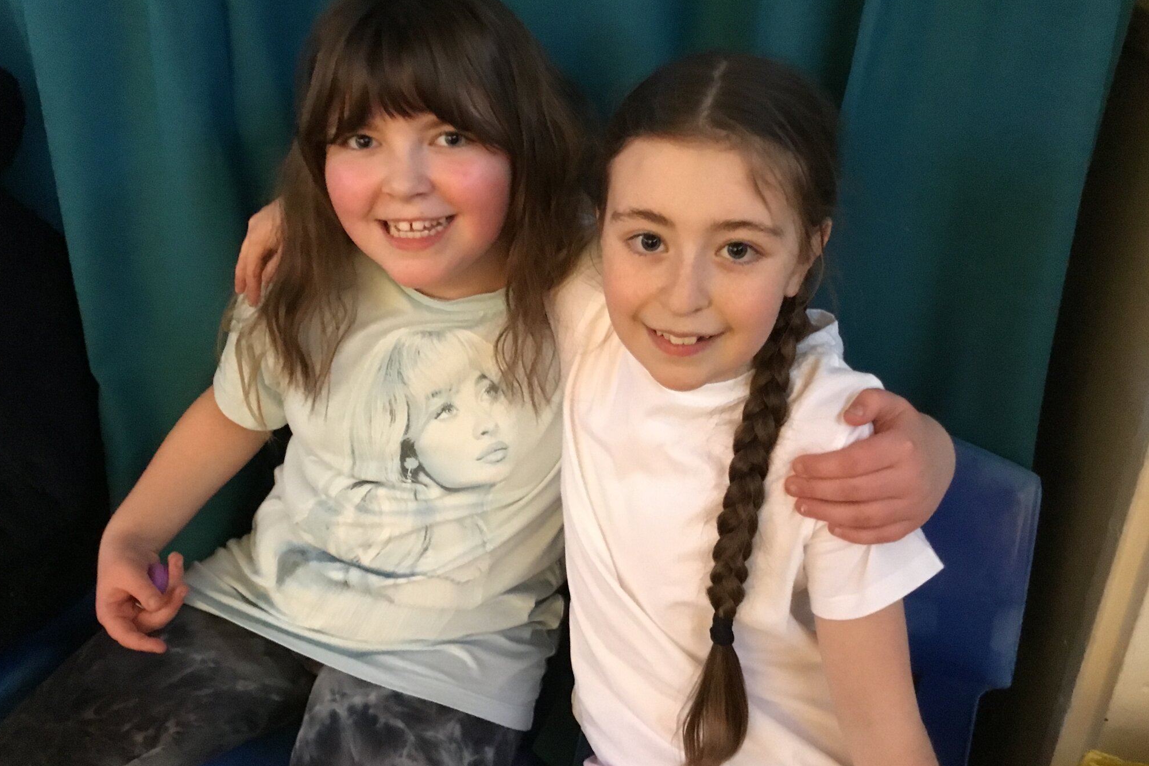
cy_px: 363
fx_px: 1053
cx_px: 563
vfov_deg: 40.0
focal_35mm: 33
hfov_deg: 57.2
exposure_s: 1/17
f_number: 2.4
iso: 640
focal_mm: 3.3
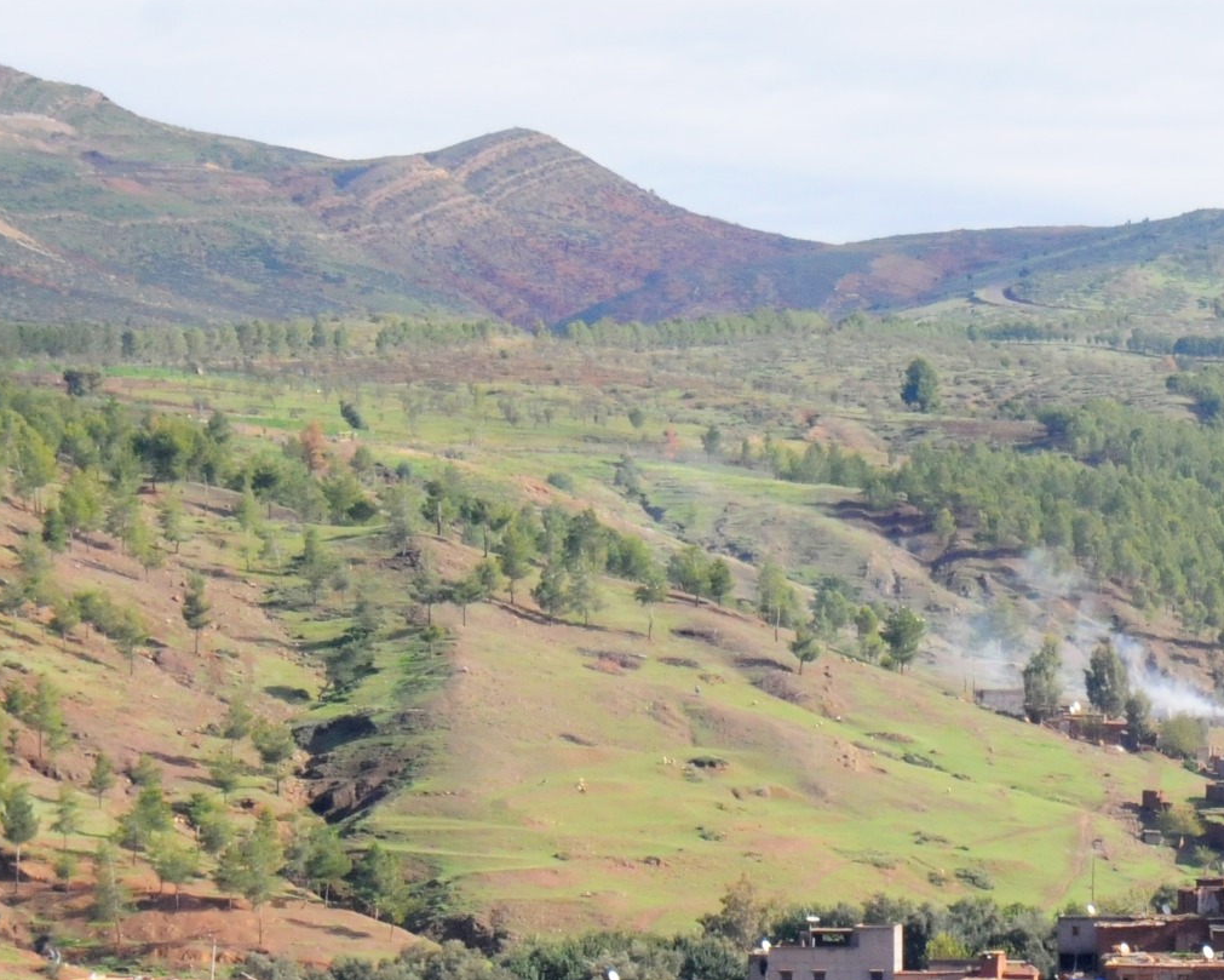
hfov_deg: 8.4
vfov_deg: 6.7
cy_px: 574
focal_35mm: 229
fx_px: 8311
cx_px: 1107
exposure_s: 1/640
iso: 800
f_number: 13
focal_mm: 55
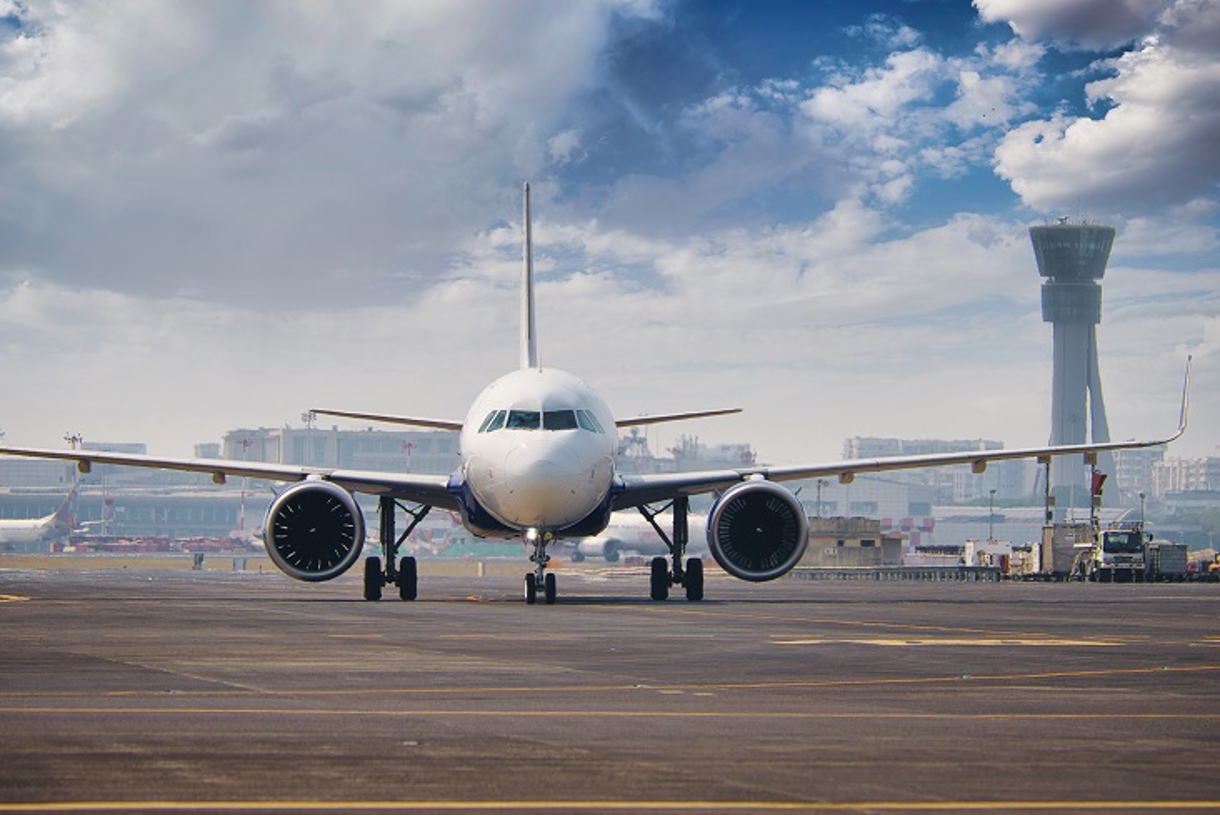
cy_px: 377
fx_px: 7629
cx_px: 587
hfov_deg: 9.1
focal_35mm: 225
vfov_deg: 6.1
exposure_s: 1/250
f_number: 8
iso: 160
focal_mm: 206
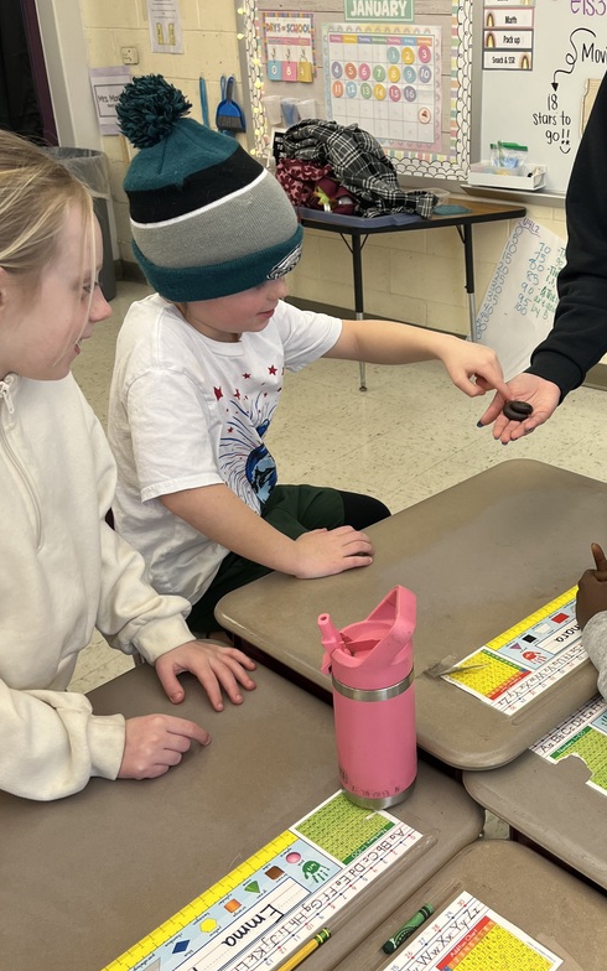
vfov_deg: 54.0
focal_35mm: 36
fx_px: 953
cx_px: 451
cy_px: 515
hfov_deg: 34.6
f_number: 1.6
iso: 64
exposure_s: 1/60
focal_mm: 5.1
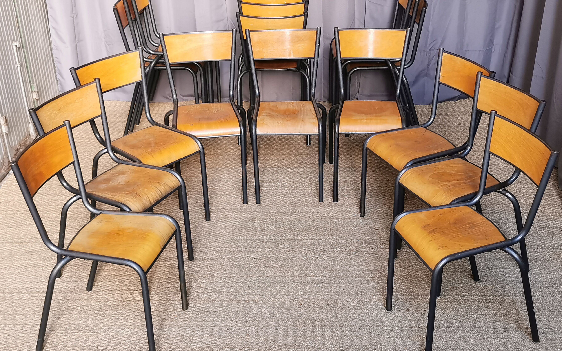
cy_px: 178
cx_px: 282
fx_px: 735
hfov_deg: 41.8
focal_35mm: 48
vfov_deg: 26.9
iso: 160
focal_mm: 5.58
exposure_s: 1/100
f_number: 1.8
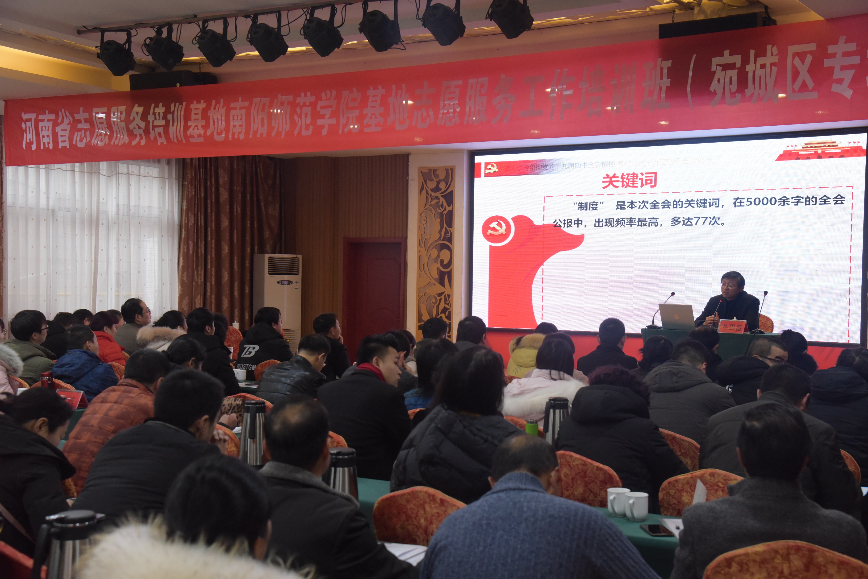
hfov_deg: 39.6
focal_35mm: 50
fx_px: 1206
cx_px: 434
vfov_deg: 27.0
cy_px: 290
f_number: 5.6
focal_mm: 50
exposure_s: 1/125
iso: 3200
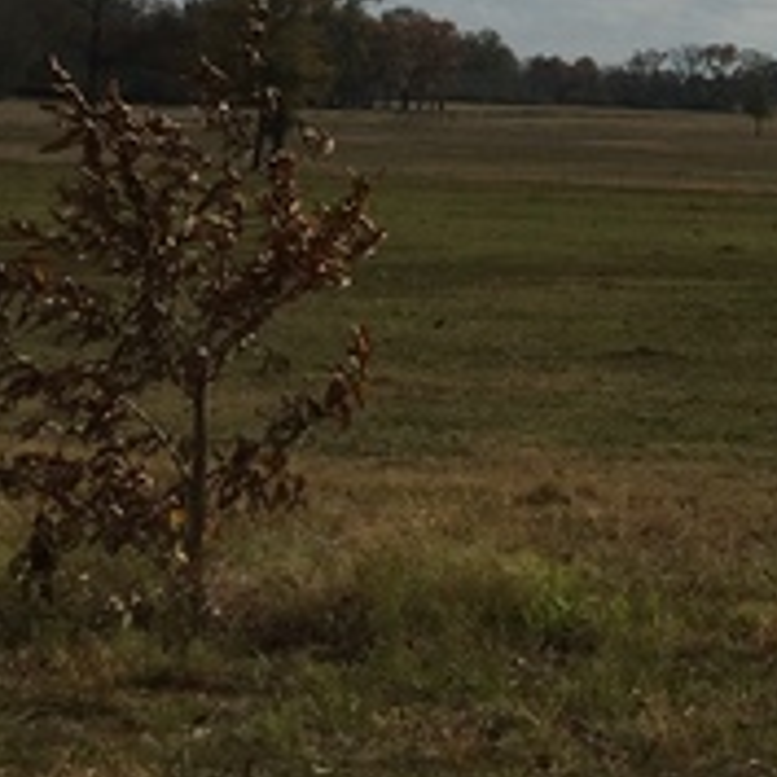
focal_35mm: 112
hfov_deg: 14.1
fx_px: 2844
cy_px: -31
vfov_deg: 15.2
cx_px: 1310
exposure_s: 1/6623
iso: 32
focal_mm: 4.15
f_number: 2.2
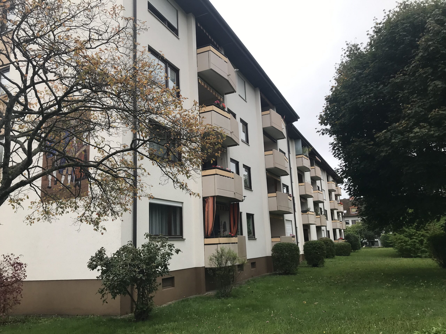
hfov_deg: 63.4
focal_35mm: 28
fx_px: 361
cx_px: 223
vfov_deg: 49.7
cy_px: 167
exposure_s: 1/402
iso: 20
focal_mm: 3.99
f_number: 1.8
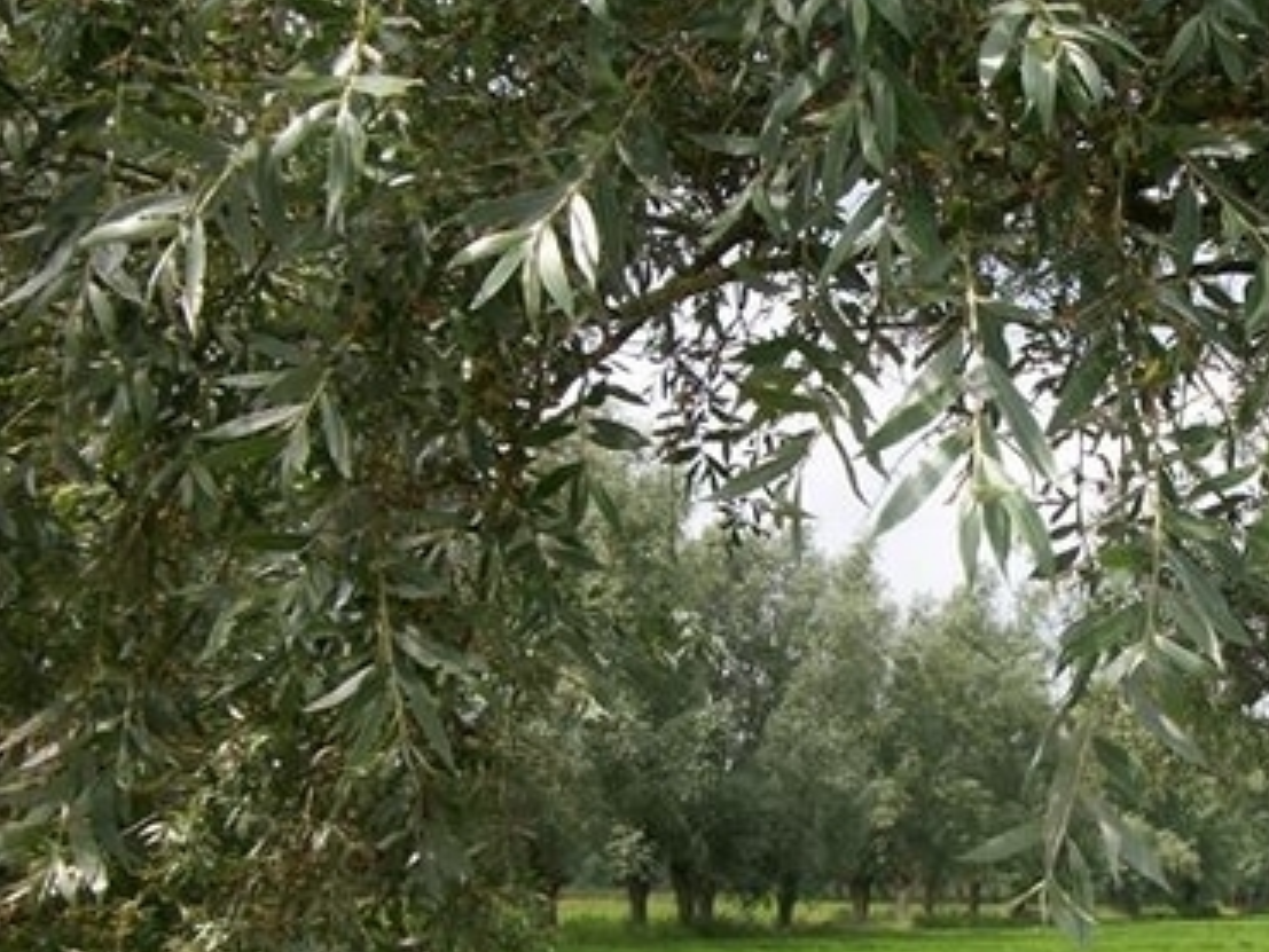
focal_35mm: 52
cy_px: 663
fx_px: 1907
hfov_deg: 35.6
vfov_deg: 27.8
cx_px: 1025
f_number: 8.8
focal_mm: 5.7
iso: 80
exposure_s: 1/125
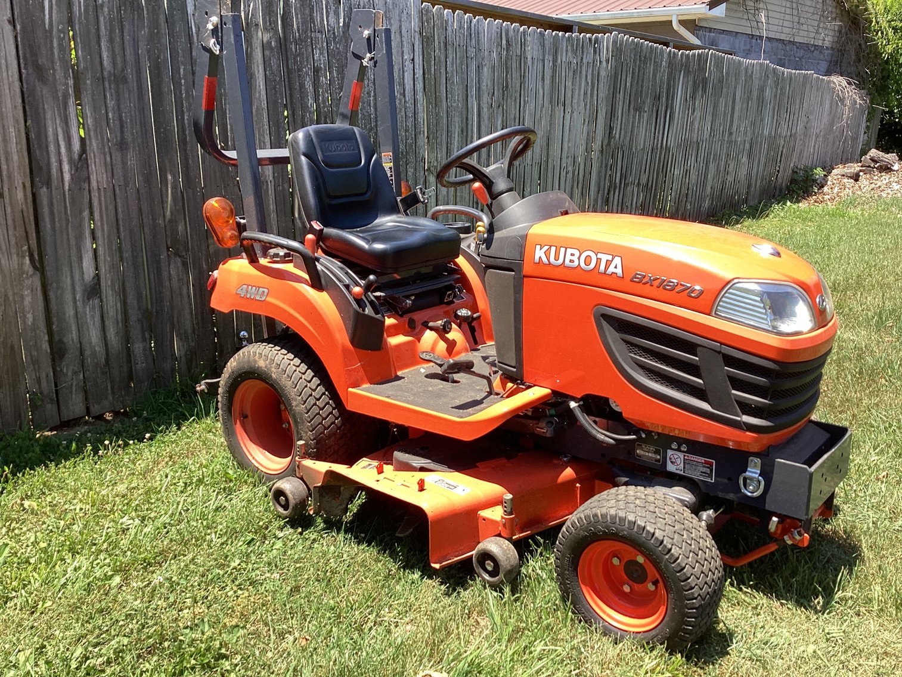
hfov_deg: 58.3
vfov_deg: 45.4
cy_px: 338
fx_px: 808
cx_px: 451
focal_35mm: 31
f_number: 2.4
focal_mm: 3.3
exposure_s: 1/330
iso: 25
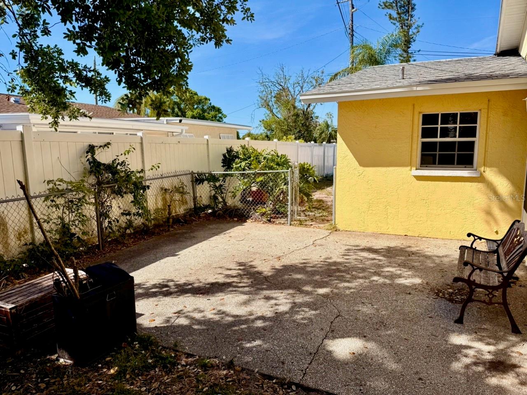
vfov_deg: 56.8
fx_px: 365
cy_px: 198
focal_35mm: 24
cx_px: 264
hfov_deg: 71.6
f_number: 1.78
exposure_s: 1/4405
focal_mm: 6.76
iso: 80
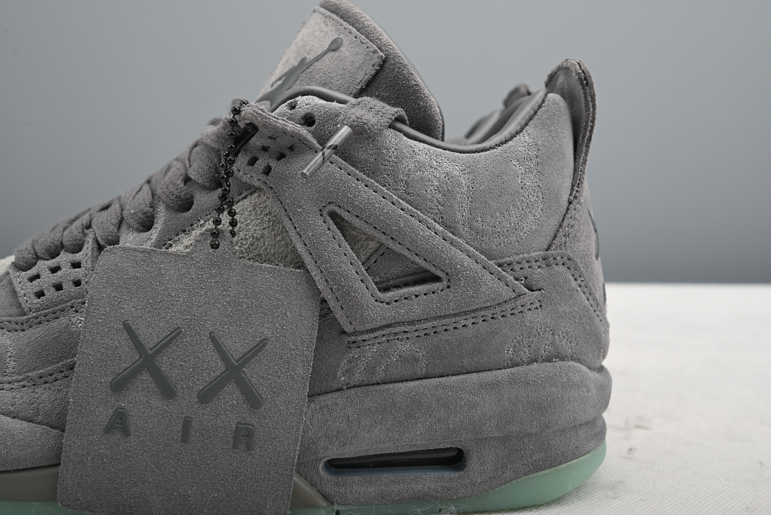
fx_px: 814
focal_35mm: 38
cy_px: 258
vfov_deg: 35.1
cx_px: 386
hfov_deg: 50.7
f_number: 11
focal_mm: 38
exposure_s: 1/200
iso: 100
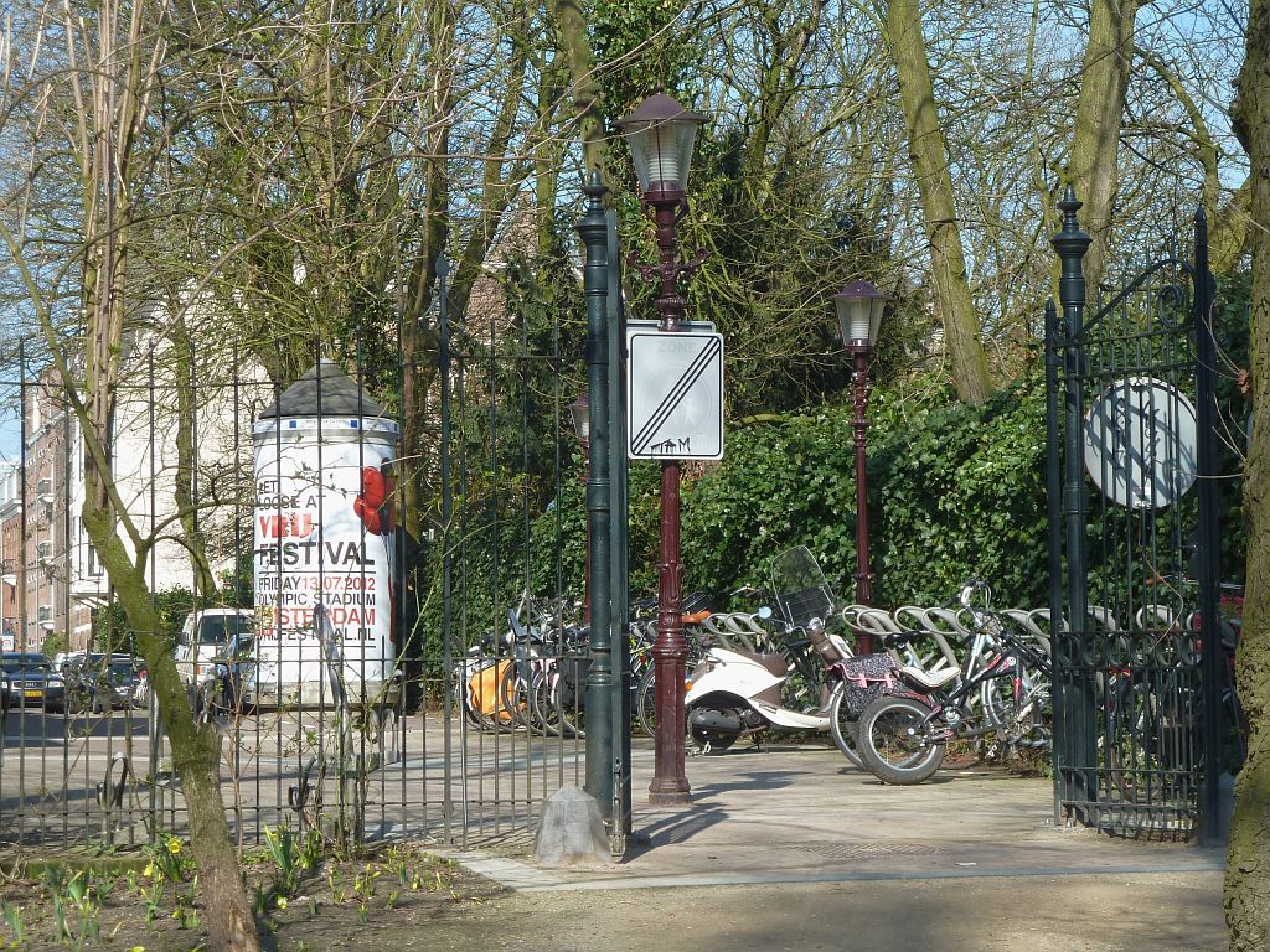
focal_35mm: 90
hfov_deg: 21.8
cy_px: 476
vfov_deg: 16.4
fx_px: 3302
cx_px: 635
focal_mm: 14.7
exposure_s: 1/250
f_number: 4.3
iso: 80
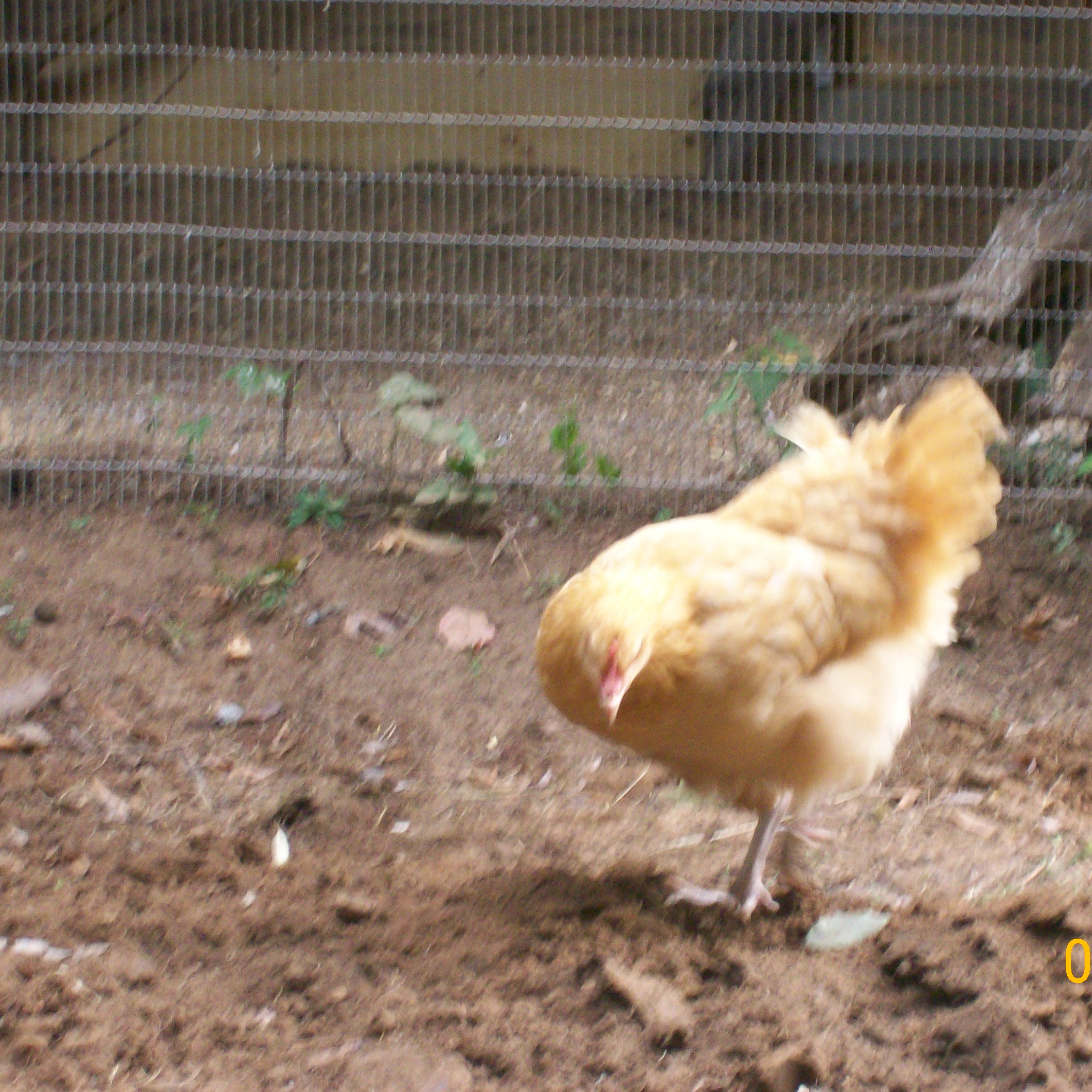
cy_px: 547
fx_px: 4568
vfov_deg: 13.6
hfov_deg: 13.6
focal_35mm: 128
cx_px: 692
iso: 160
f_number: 4.8
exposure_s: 1/26.8
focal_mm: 18
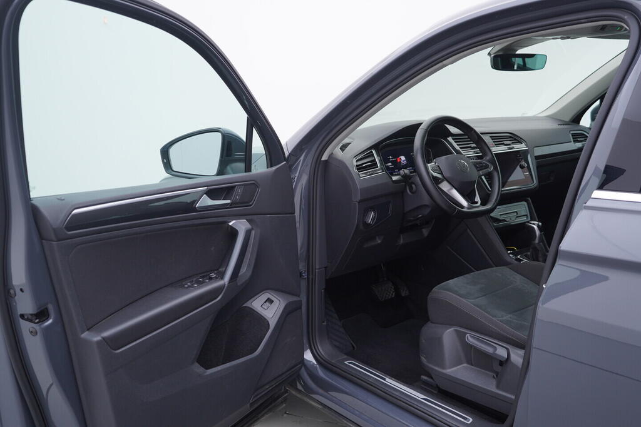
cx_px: 320
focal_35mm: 36
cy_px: 214
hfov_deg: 53.1
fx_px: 641
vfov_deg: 36.9
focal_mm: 24
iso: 125
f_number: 3.2
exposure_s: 1/50
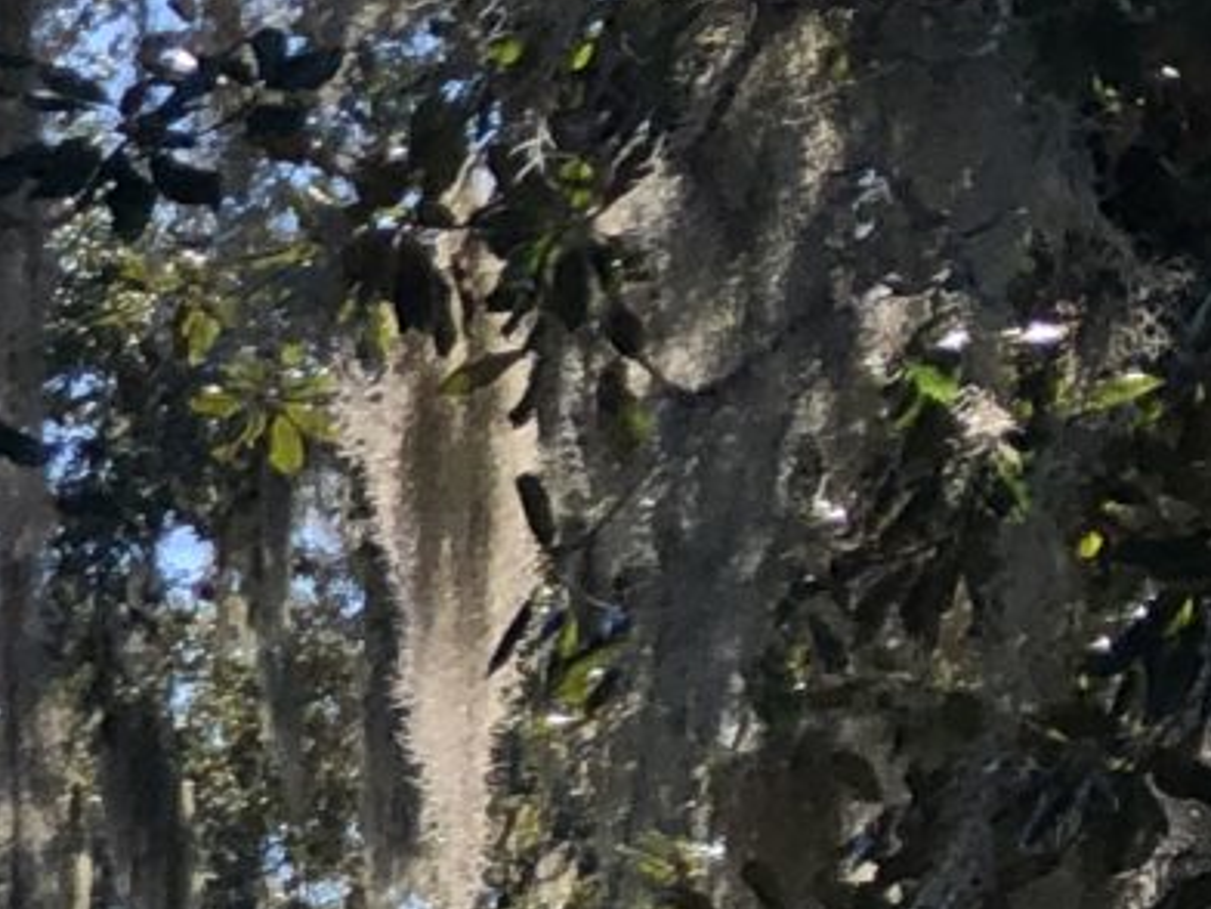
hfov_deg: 8.9
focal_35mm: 183
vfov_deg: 8.0
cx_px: -2329
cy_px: 1169
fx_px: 6402
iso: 20
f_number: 1.8
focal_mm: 3.99
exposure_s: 1/1499
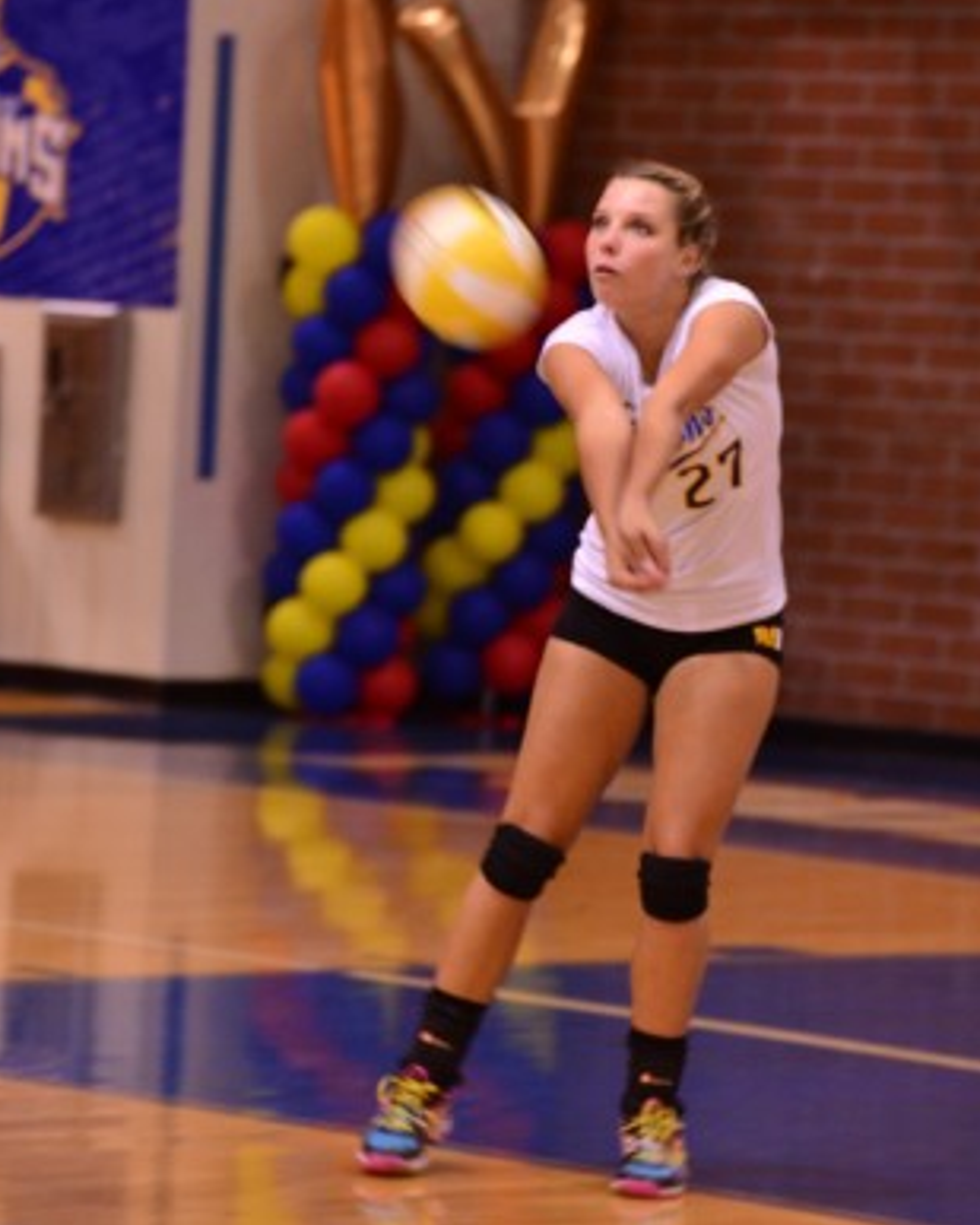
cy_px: 612
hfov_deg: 7.5
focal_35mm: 206
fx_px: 7466
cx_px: 493
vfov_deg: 9.4
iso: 2500
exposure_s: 1/160
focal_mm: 145
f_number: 4.8
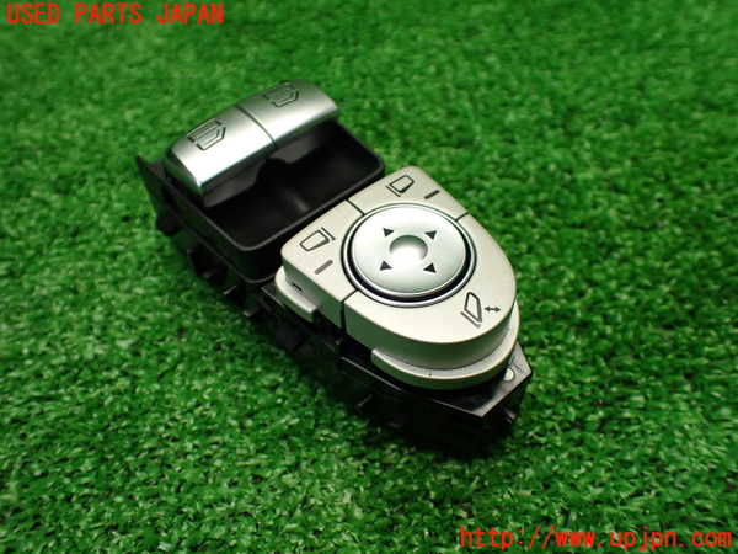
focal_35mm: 30
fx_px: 640
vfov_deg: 46.8
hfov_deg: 60.0
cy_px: 277
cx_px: 369
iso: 320
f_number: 2.3
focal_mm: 5.4
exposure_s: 1/125
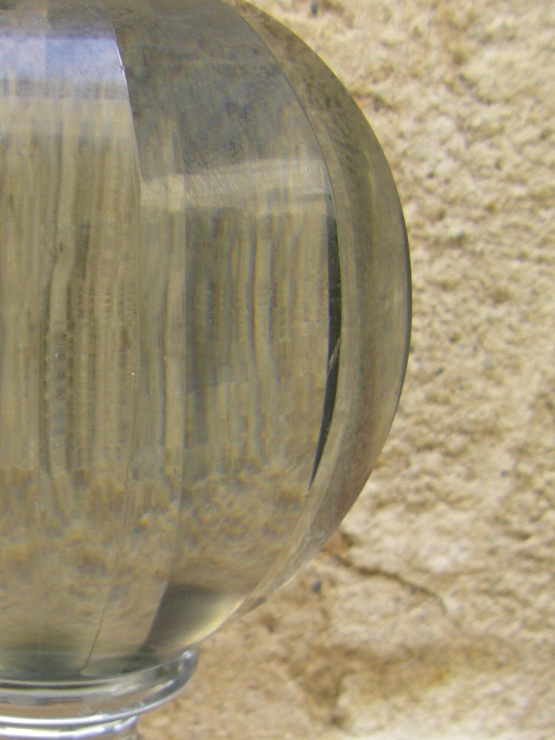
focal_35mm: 72
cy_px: 588
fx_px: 1539
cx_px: 69
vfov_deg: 26.6
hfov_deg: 20.1
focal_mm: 6.3
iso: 100
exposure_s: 1/100
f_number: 3.5
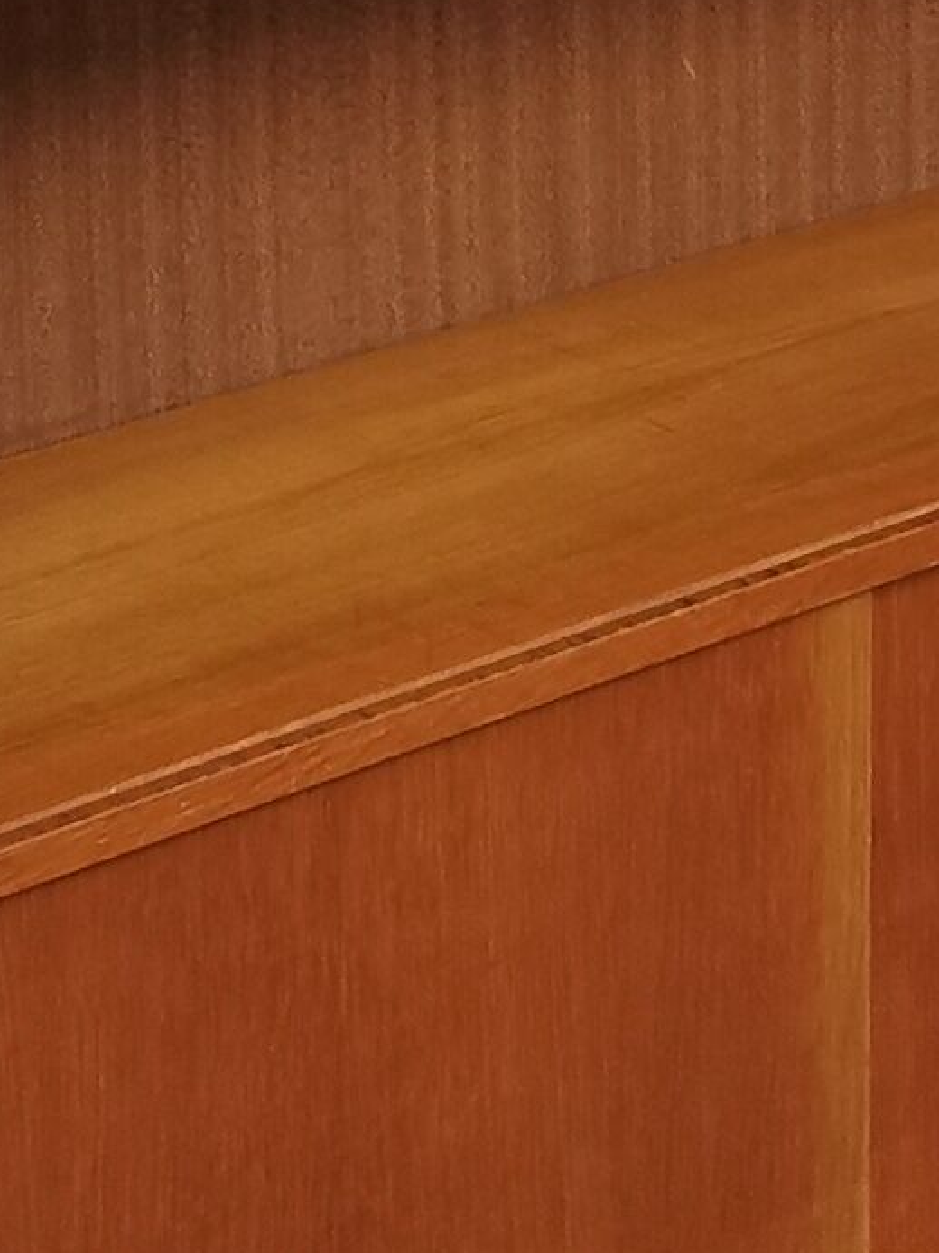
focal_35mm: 142
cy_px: -343
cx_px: 551
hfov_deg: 10.4
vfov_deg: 13.4
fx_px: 5139
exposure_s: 1/33.3
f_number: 1.8
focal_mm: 5.58
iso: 320
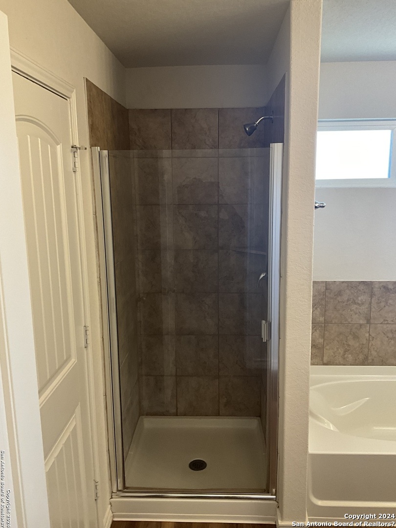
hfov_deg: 48.2
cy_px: 264
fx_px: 442
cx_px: 198
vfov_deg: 61.7
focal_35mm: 29
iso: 100
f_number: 1.8
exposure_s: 1/60
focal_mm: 3
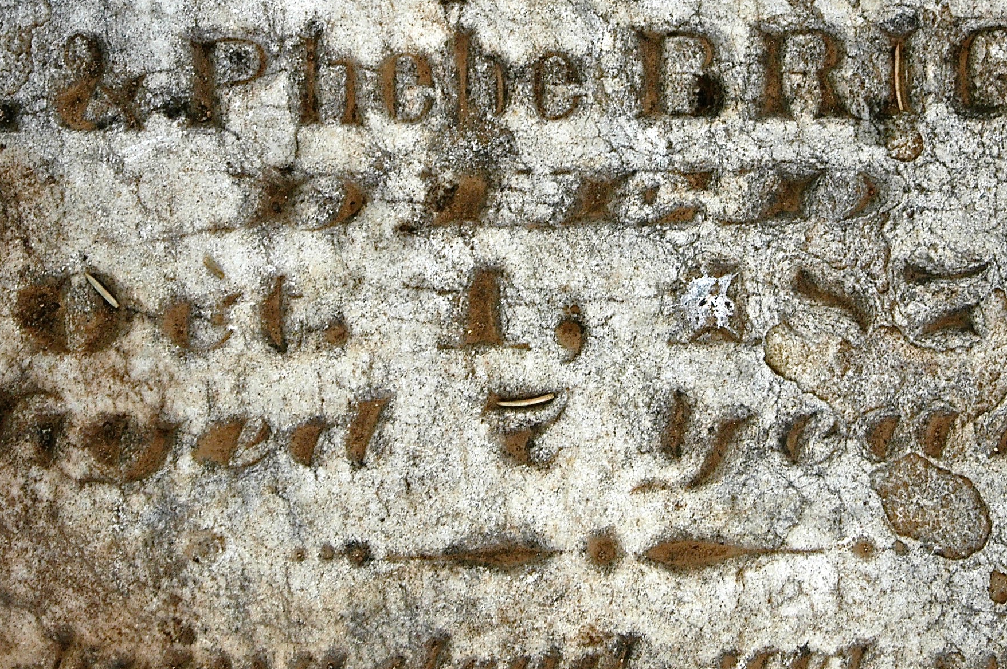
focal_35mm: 113
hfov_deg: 18.1
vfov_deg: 12.1
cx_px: 655
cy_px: 182
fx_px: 3158
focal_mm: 44
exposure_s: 1/100
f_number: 5.6
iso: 200
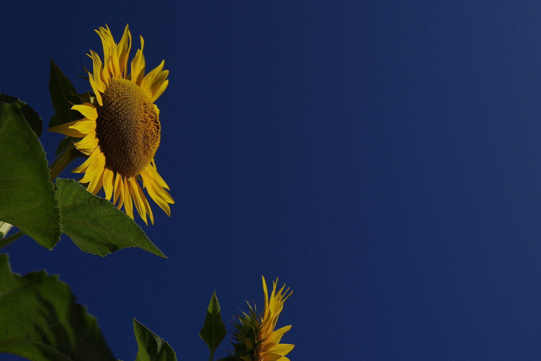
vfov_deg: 29.9
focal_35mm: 45
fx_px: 676
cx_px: 270
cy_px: 180
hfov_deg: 43.6
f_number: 8
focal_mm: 30
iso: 100
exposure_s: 1/800
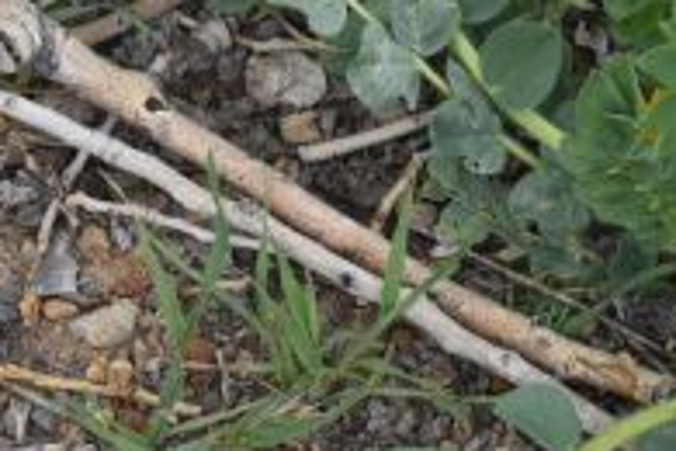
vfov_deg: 6.4
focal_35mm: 213
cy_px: 161
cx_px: 1414
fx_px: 3999
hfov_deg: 9.0
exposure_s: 1/500
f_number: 4.5
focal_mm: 32
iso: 320
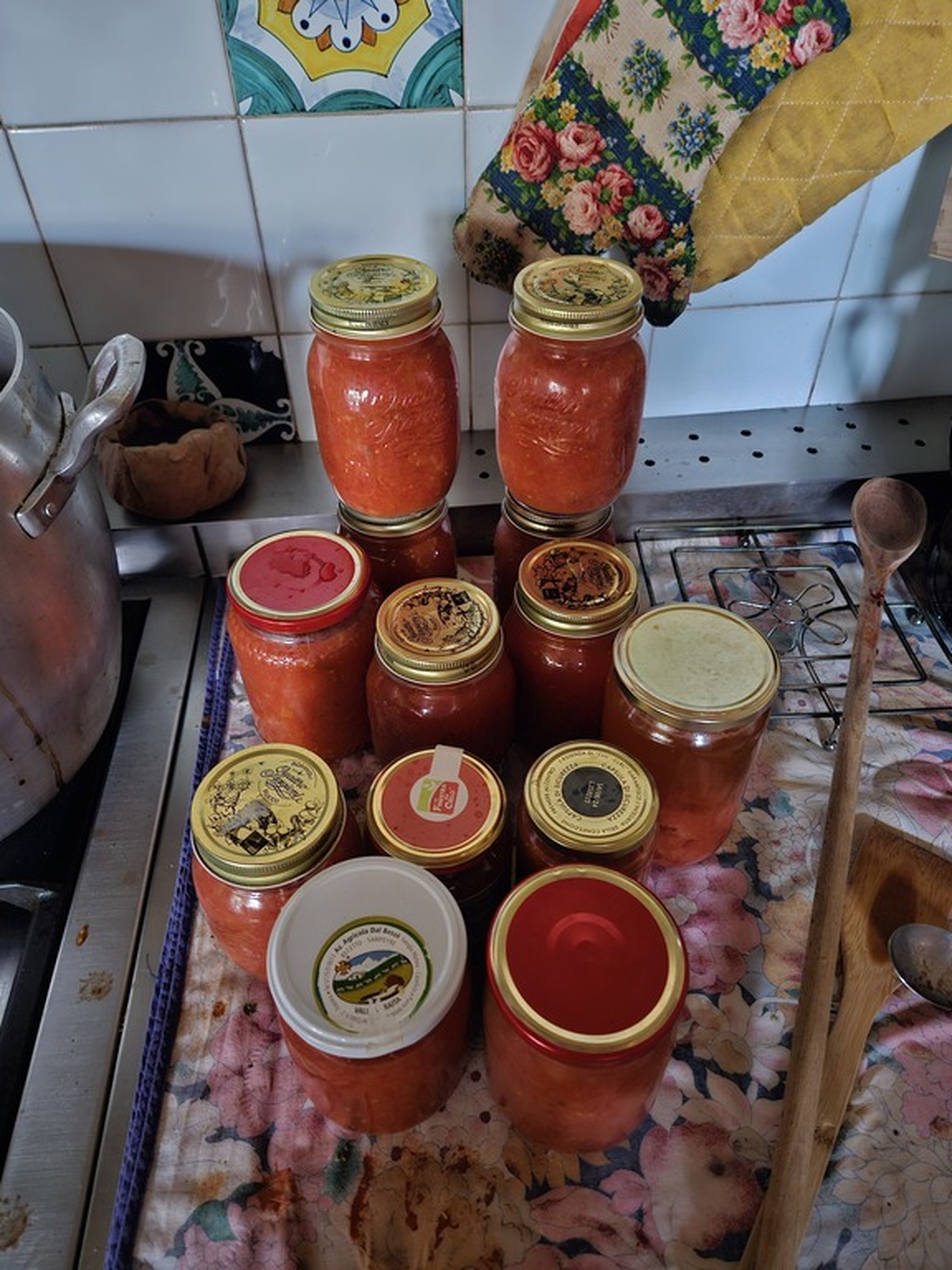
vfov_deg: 73.9
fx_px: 843
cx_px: 476
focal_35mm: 23
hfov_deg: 58.9
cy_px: 635
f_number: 1.8
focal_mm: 5.4
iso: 1250
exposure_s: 1/17
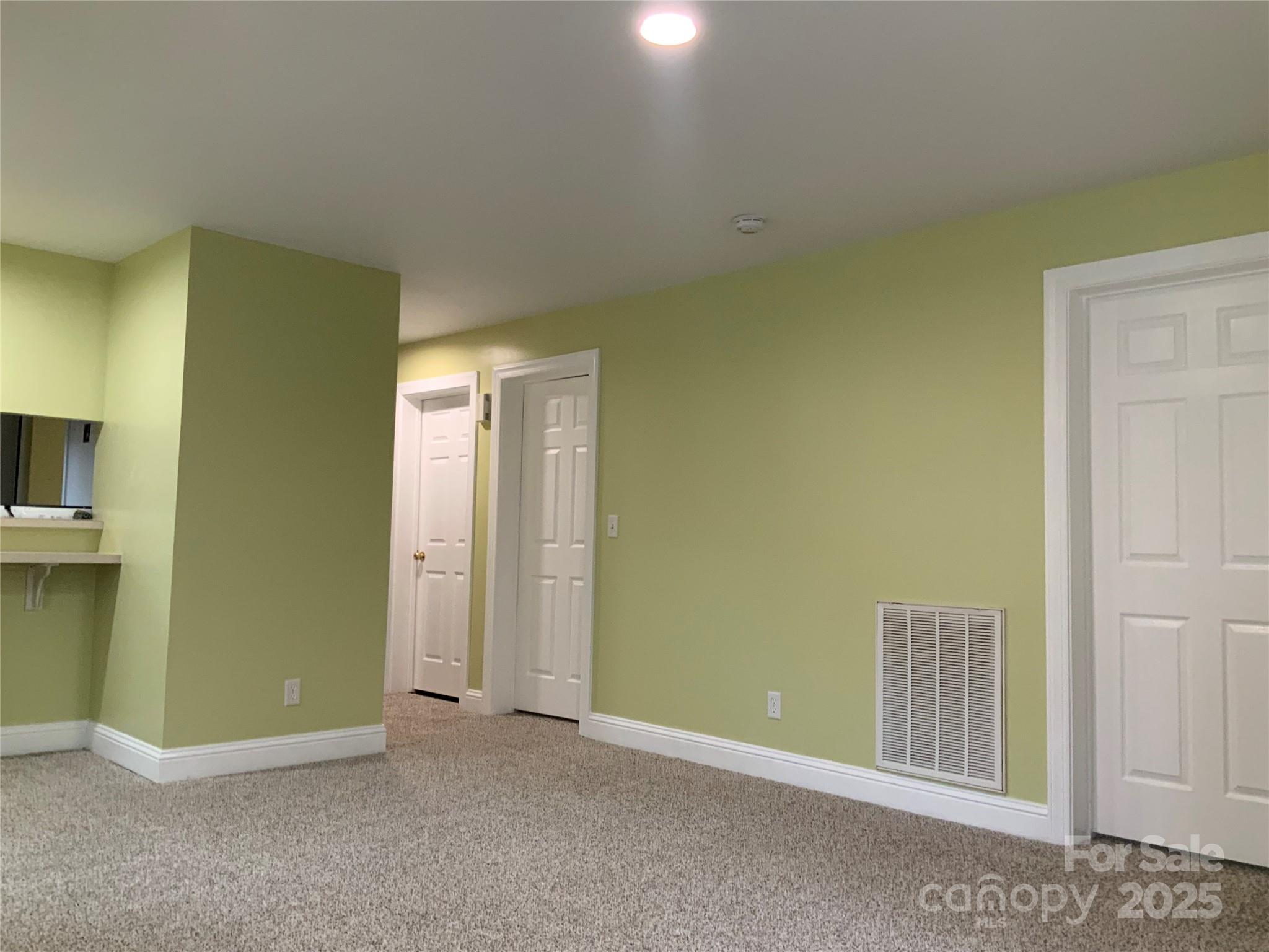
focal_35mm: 29
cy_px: 476
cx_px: 634
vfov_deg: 48.2
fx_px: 1063
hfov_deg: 61.7
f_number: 1.8
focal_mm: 3
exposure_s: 1/60
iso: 125
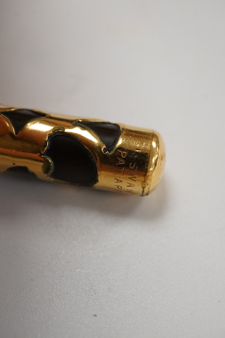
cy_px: 169
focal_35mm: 45
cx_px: 112
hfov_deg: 29.9
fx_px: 422
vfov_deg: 43.6
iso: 2500
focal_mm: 30
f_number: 13
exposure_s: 1/200
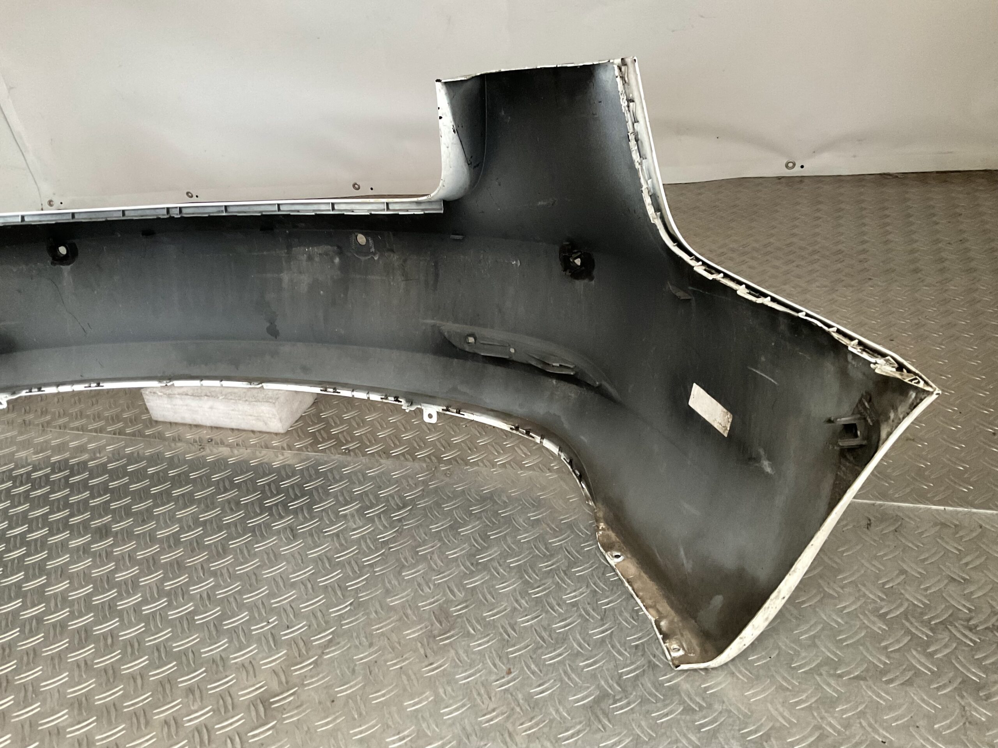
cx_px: 499
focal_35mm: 29
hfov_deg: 61.7
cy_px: 374
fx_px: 836
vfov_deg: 48.2
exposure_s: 1/60
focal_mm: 3
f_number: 1.8
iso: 250
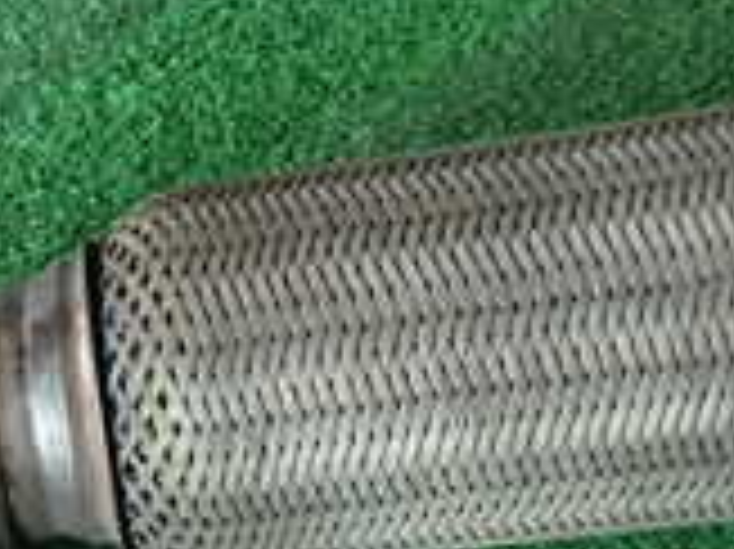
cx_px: -117
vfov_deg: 15.2
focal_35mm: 92
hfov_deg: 20.1
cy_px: 738
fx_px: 1949
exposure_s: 1/30
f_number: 2
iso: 320
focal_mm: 4.5
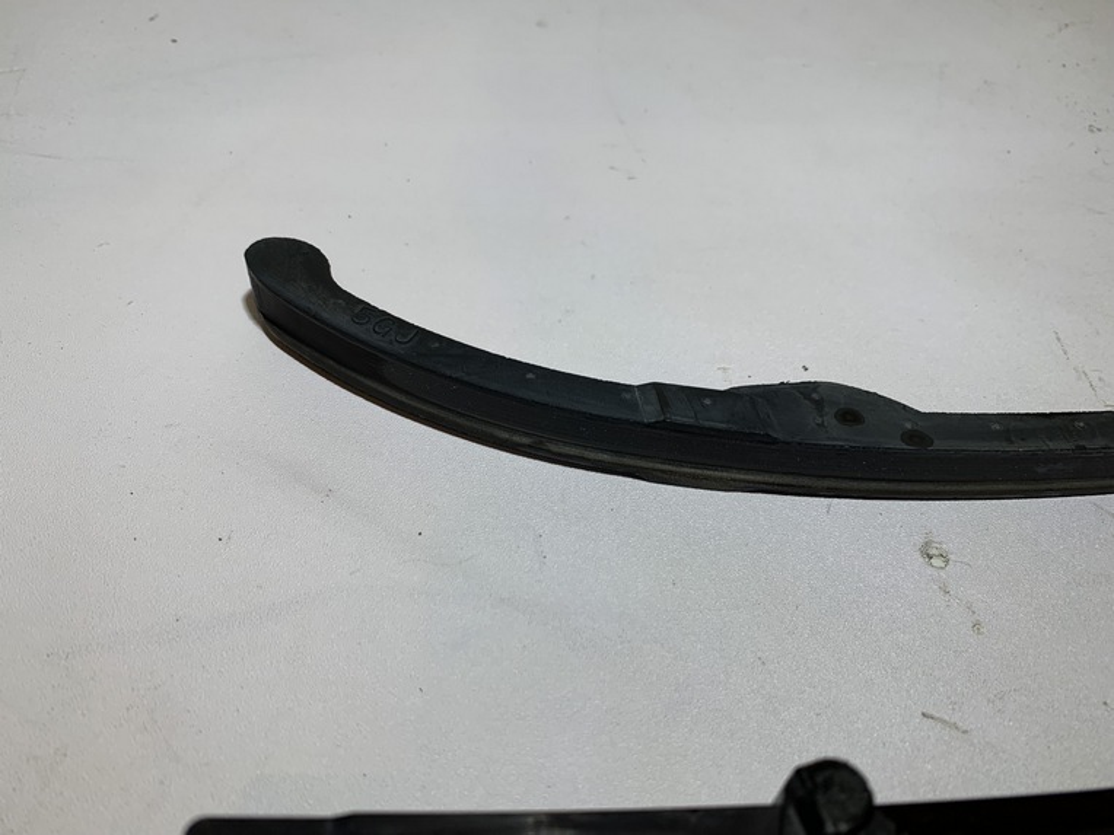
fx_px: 837
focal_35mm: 26
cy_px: 418
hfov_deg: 67.3
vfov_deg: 53.1
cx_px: 557
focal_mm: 4.25
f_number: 1.8
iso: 32
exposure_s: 1/122
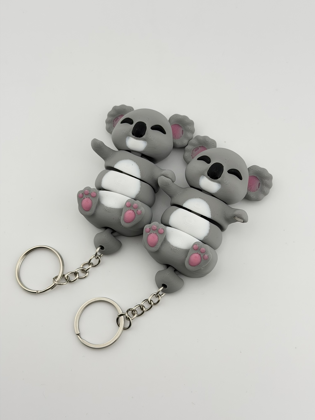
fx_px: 582
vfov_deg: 39.7
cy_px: 210
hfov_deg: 30.3
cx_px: 158
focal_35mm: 48
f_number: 1.78
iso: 64
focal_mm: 6.76
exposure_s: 1/1931
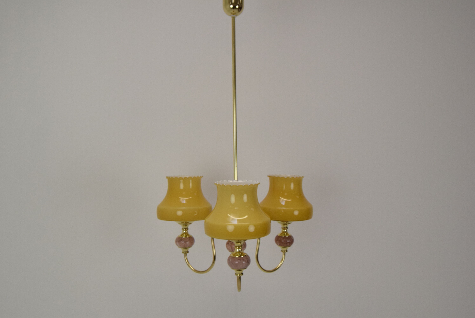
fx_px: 515
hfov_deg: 49.5
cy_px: 159
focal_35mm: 39
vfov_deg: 34.3
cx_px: 238
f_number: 10
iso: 1600
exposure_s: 1/400
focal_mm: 26
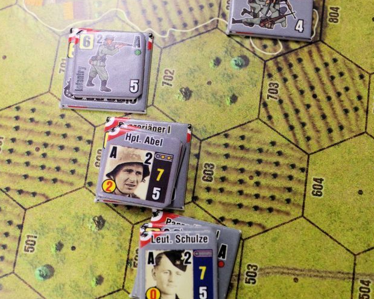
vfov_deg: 25.8
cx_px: 174
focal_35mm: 59
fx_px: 653
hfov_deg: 31.9
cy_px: 149
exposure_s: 1/80
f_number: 8
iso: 3200
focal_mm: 35
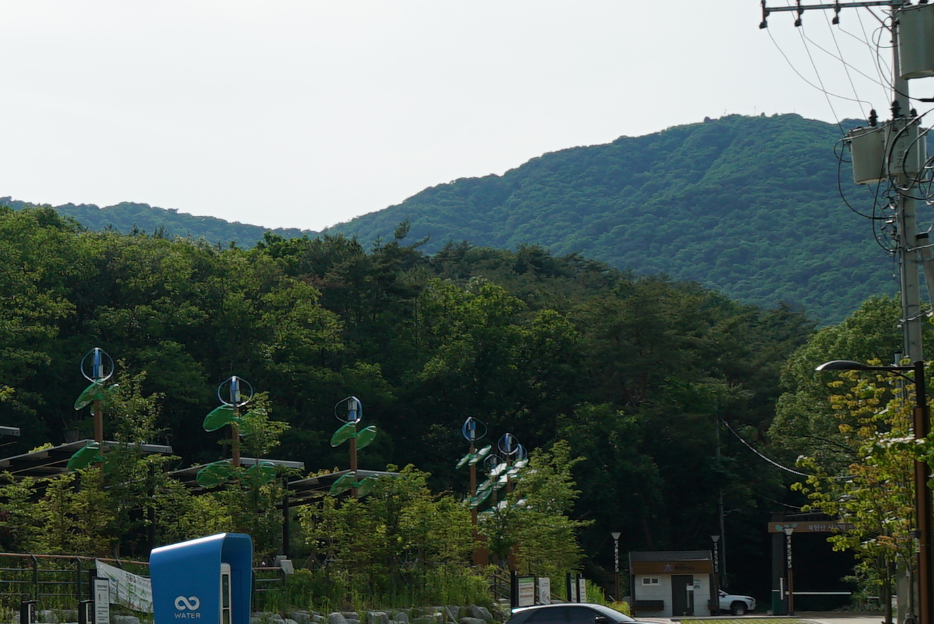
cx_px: -6
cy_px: 526
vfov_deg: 16.3
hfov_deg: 23.4
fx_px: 2154
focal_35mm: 83
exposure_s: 1/640
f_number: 9
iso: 200
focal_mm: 27
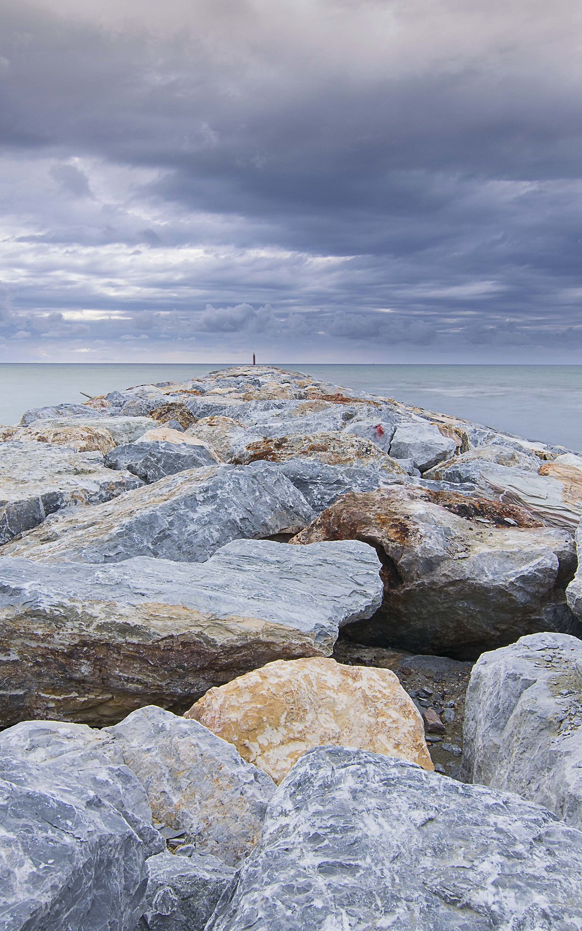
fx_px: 654
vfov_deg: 70.9
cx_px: 256
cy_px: 464
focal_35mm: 26
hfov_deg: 47.8
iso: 100
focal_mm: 11
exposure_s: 8
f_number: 11
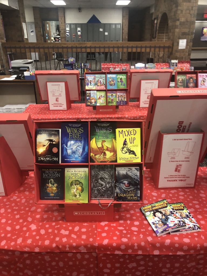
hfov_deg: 49.7
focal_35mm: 28
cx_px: 104
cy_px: 138
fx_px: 223
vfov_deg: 63.4
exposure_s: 1/15
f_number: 1.8
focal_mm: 3.99
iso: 40
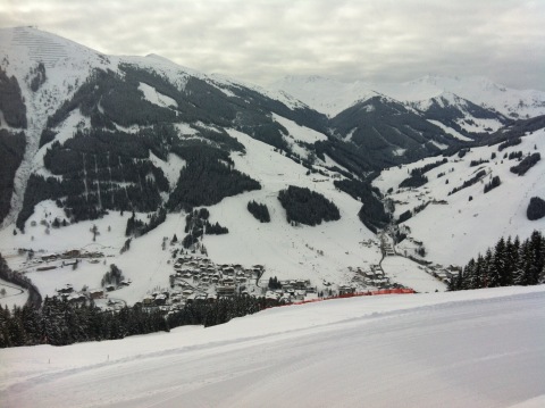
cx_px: 272
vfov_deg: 40.6
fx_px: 550
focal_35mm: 35
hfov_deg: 52.7
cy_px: 204
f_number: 2.8
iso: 80
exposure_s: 1/2155
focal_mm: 3.85
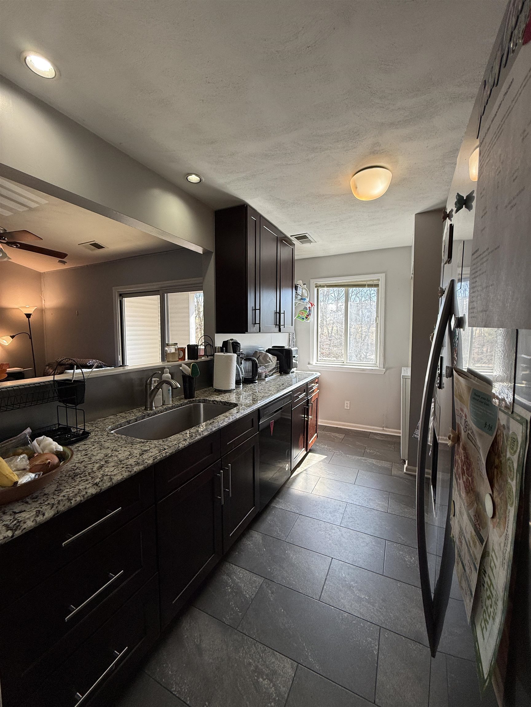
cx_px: 266
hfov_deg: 85.7
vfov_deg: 102.1
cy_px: 354
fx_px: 286
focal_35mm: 14
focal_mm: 2.22
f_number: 2.2
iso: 64
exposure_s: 1/120
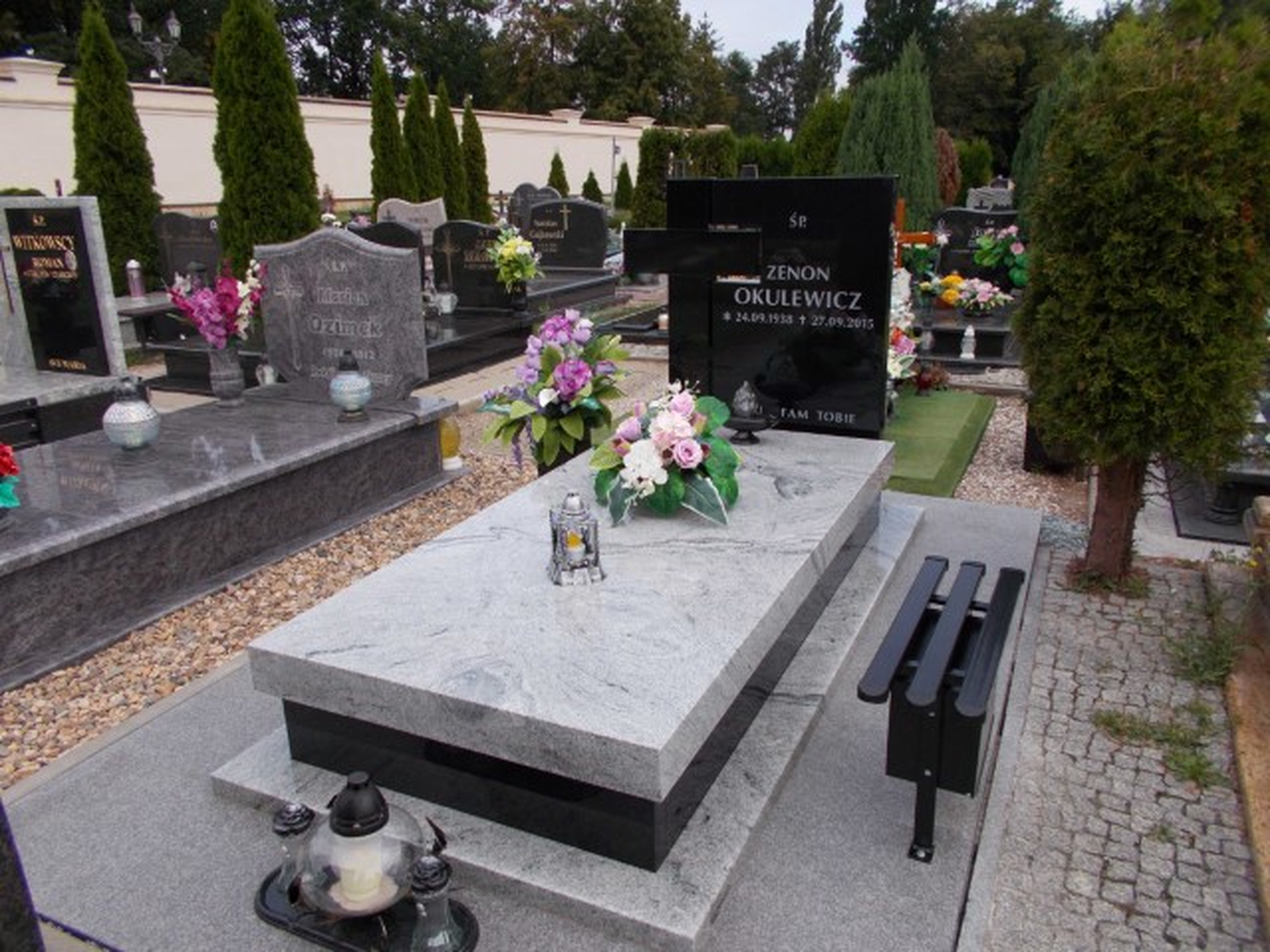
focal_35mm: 26
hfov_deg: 67.3
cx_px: 635
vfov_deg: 53.1
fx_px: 954
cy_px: 476
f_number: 3.2
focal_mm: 4.6
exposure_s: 1/500
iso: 80
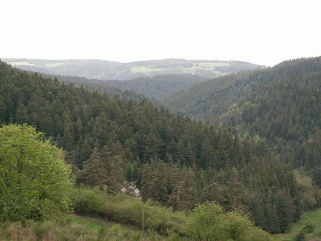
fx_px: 575
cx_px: 160
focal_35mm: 62
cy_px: 120
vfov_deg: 23.7
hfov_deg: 31.2
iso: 160
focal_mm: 10.26
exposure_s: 1/30
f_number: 3.2
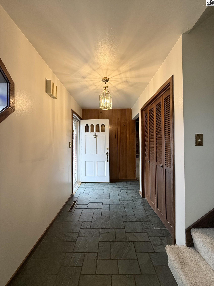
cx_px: 107
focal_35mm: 14
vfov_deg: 102.1
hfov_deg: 85.7
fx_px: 115
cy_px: 143
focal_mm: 2.22
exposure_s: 1/120
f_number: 2.2
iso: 160
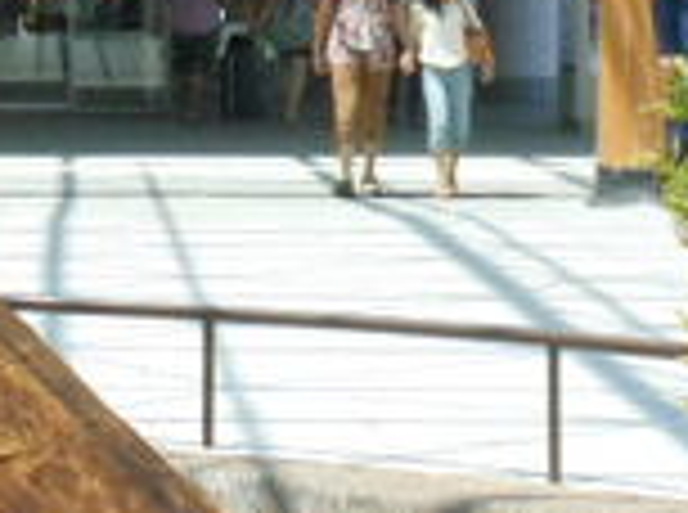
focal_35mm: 183
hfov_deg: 10.7
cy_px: -412
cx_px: 13
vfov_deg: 7.8
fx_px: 3629
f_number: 3.8
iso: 400
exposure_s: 1/1250
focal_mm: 7.7
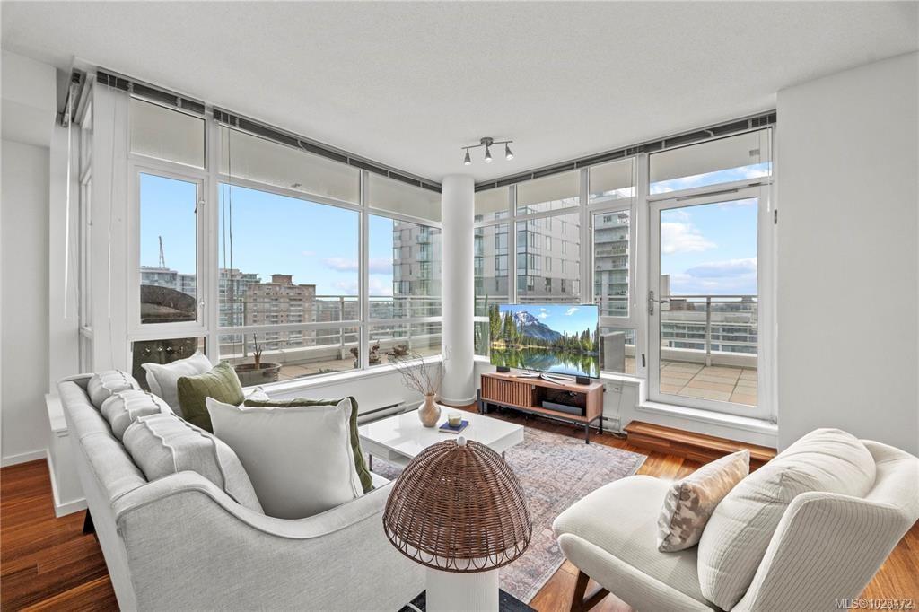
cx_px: 460
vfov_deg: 81.2
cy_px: 306
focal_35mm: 14
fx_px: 357
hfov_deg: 104.3
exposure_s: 1/20
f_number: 7.1
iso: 400
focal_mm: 14
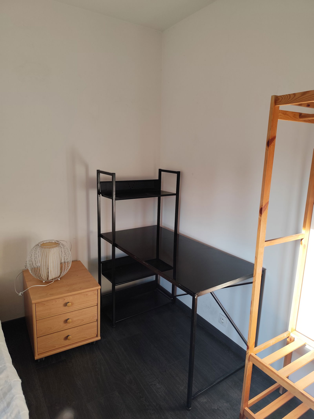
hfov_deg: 58.9
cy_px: 210
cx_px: 157
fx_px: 278
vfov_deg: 73.9
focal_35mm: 23
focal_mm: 6.14
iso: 64
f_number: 1.65
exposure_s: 1/100
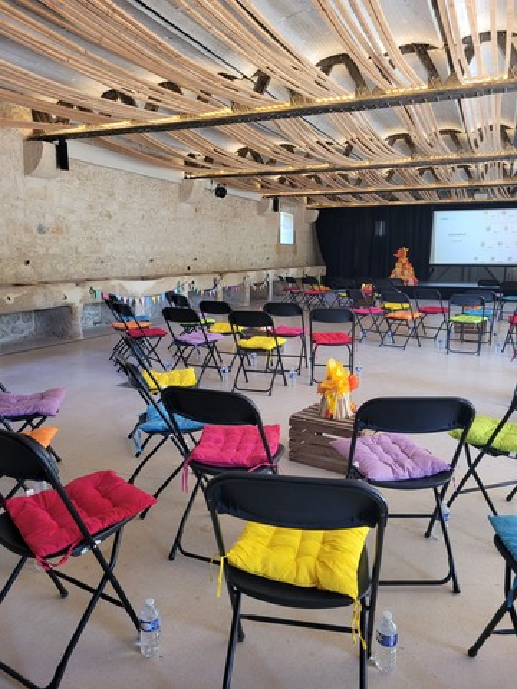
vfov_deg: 67.3
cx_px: 258
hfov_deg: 53.1
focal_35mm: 26
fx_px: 518
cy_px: 344
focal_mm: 5.4
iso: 200
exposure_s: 1/100
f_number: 1.8
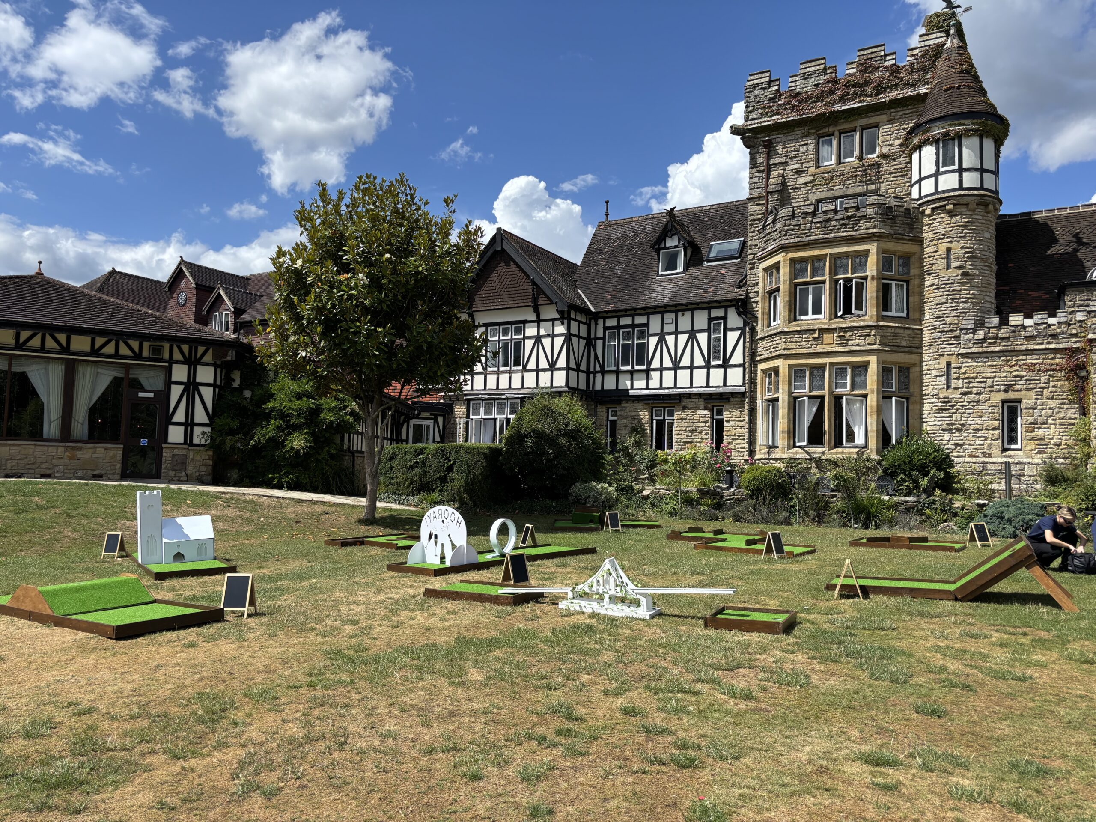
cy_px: 411
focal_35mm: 26
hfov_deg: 67.3
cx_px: 548
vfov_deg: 53.1
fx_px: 823
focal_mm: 5.96
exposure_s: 1/3106
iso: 50
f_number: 1.6
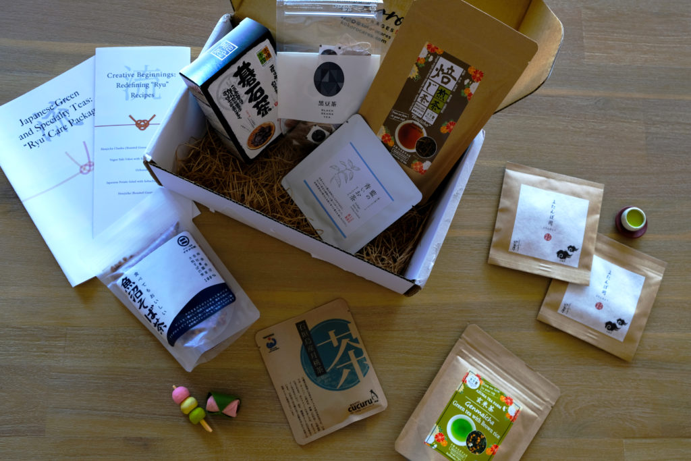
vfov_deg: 36.9
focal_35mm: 36
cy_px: 230
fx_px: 691
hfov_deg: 53.1
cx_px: 346
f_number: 5.6
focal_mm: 24.3
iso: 100
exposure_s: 1/8
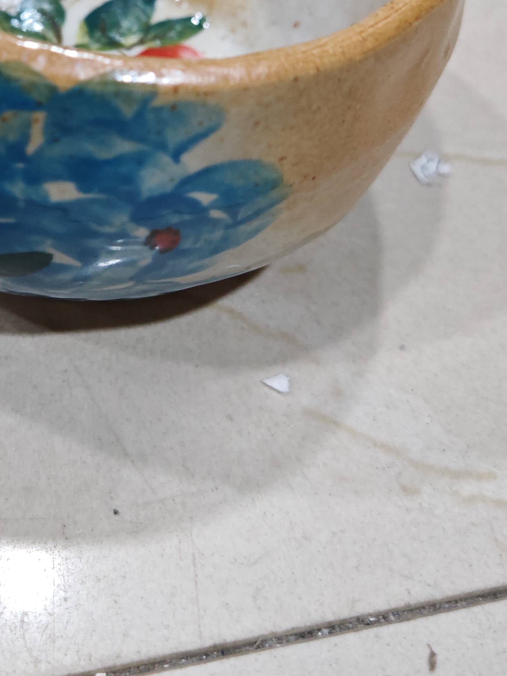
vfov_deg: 34.8
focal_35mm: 53
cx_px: 82
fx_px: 1035
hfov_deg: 26.9
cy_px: 119
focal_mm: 6.67
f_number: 1.9
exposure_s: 1/50
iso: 400
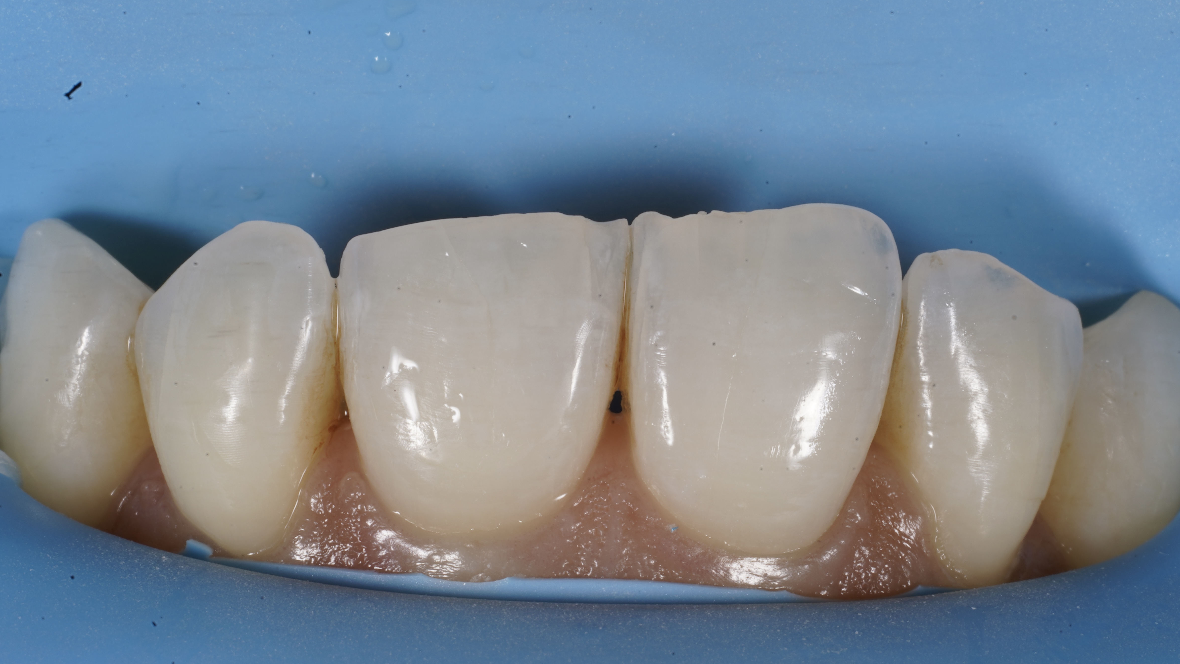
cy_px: 338
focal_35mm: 117
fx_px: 3661
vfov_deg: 10.4
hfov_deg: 18.3
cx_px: 606
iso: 125
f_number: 22
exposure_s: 1/200
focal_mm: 105
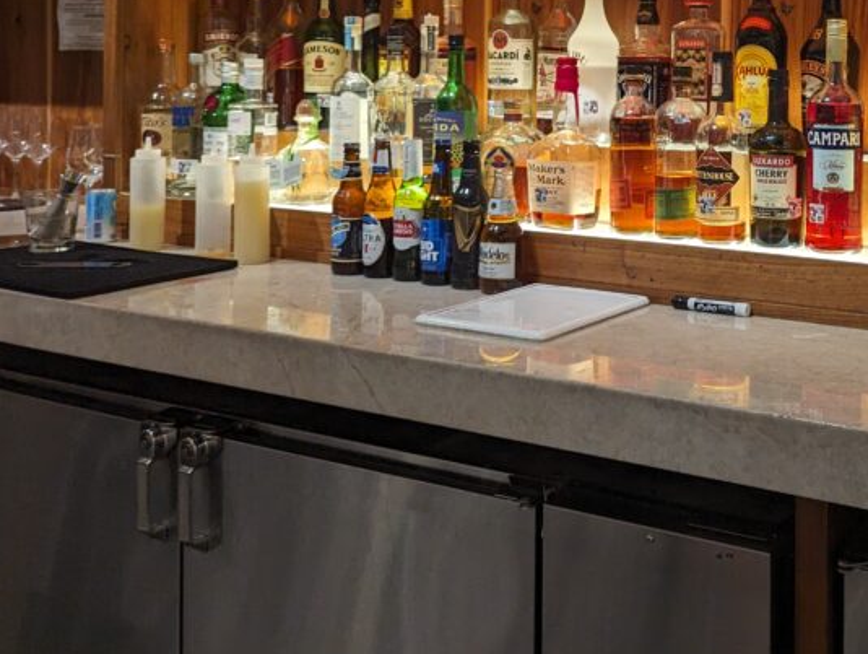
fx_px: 1155
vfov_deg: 30.3
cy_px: 72
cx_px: 689
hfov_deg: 39.6
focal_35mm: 46
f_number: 1.85
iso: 277
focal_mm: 6.81
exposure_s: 1/310
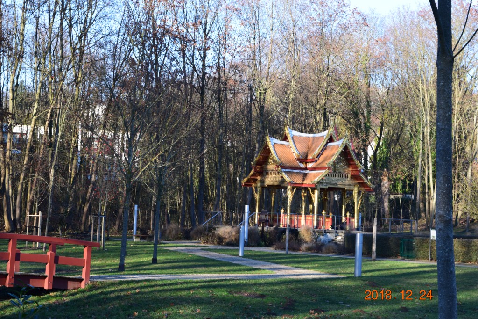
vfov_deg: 17.5
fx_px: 1035
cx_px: 239
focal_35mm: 78
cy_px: 160
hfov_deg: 26.0
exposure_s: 1/160
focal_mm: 52
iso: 400
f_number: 9
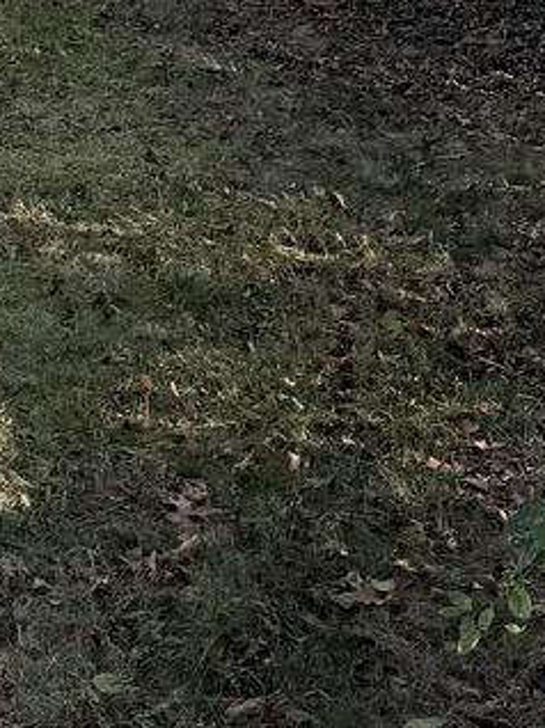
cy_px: -316
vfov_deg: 15.8
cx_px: -488
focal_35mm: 116
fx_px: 2438
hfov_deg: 11.6
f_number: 1.78
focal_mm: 6.76
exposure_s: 1/2370
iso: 80
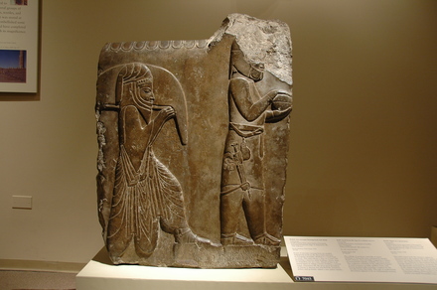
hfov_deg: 62.0
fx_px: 364
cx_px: 218
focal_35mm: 30
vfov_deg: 43.5
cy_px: 145
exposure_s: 1/13
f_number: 3.8
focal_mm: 20
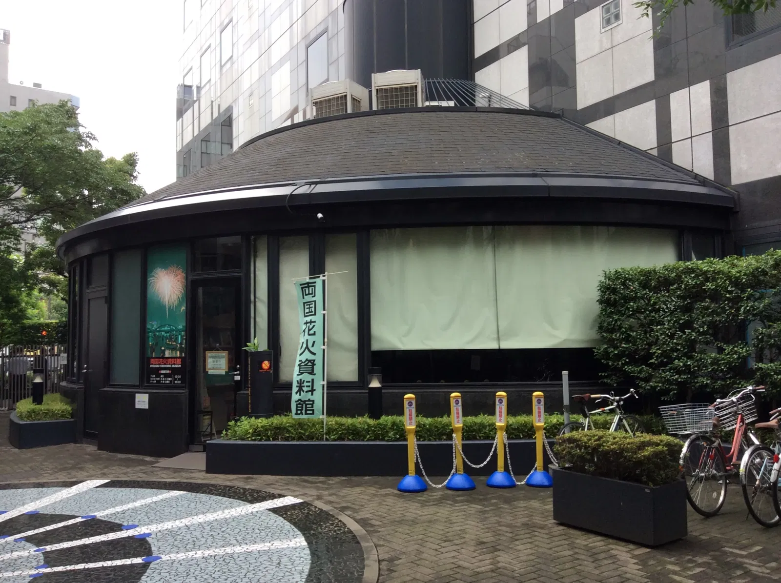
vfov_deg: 44.1
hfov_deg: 56.9
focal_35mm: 32
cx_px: 390
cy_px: 292
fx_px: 721
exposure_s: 1/149
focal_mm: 3.3
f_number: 2.4
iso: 32
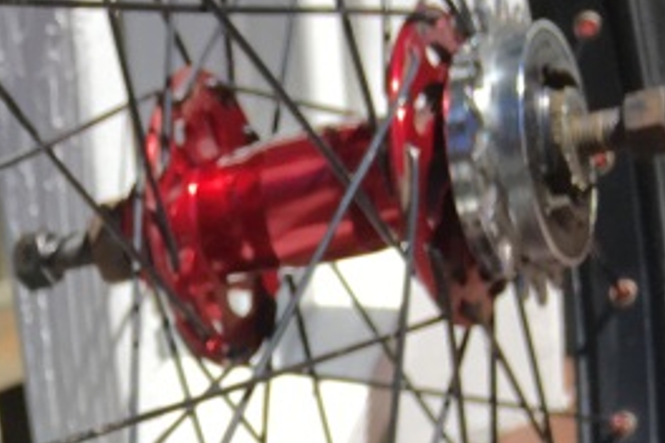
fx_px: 2161
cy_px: 745
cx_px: -524
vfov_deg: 11.1
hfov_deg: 15.2
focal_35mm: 117
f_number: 2.2
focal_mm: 4.15
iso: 25
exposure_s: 1/950
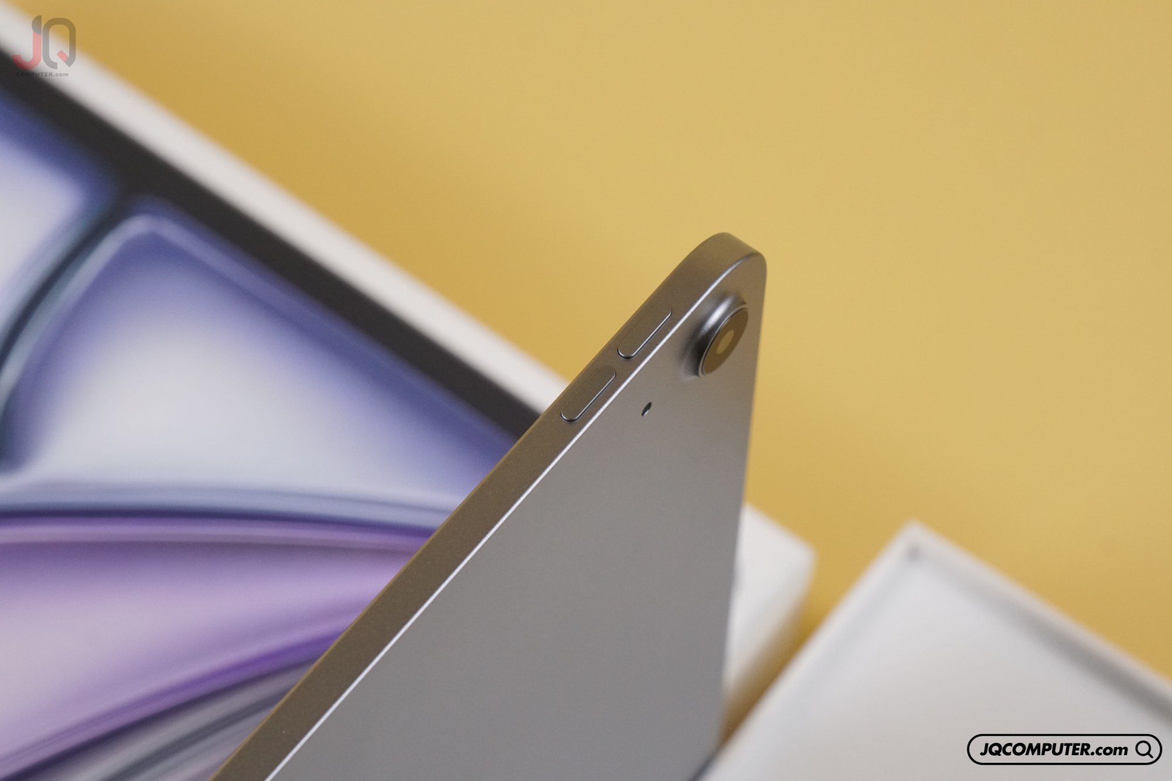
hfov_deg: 19.7
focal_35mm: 104
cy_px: 390
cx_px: 586
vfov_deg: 13.2
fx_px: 3369
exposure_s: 1/100
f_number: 8
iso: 2000
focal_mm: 69
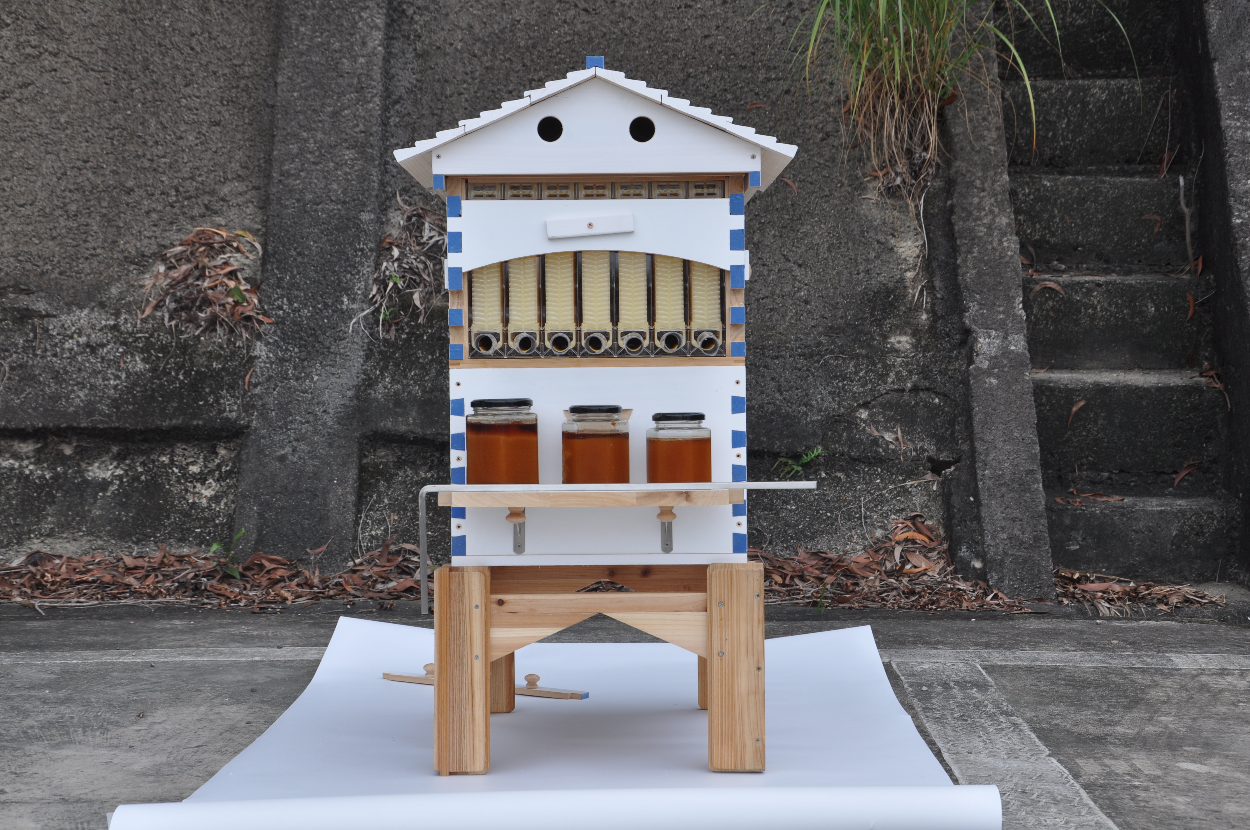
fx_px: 2341
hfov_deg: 29.9
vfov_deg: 20.1
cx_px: 625
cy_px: 415
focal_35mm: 68
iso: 200
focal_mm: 45
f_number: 9
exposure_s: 1/320
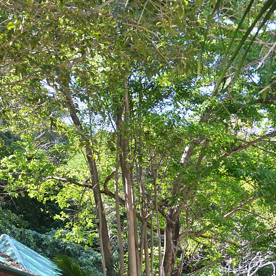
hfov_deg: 19.0
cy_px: 229
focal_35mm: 90
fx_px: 812
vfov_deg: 19.1
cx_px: 30
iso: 250
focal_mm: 26
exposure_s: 1/125
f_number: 5.6
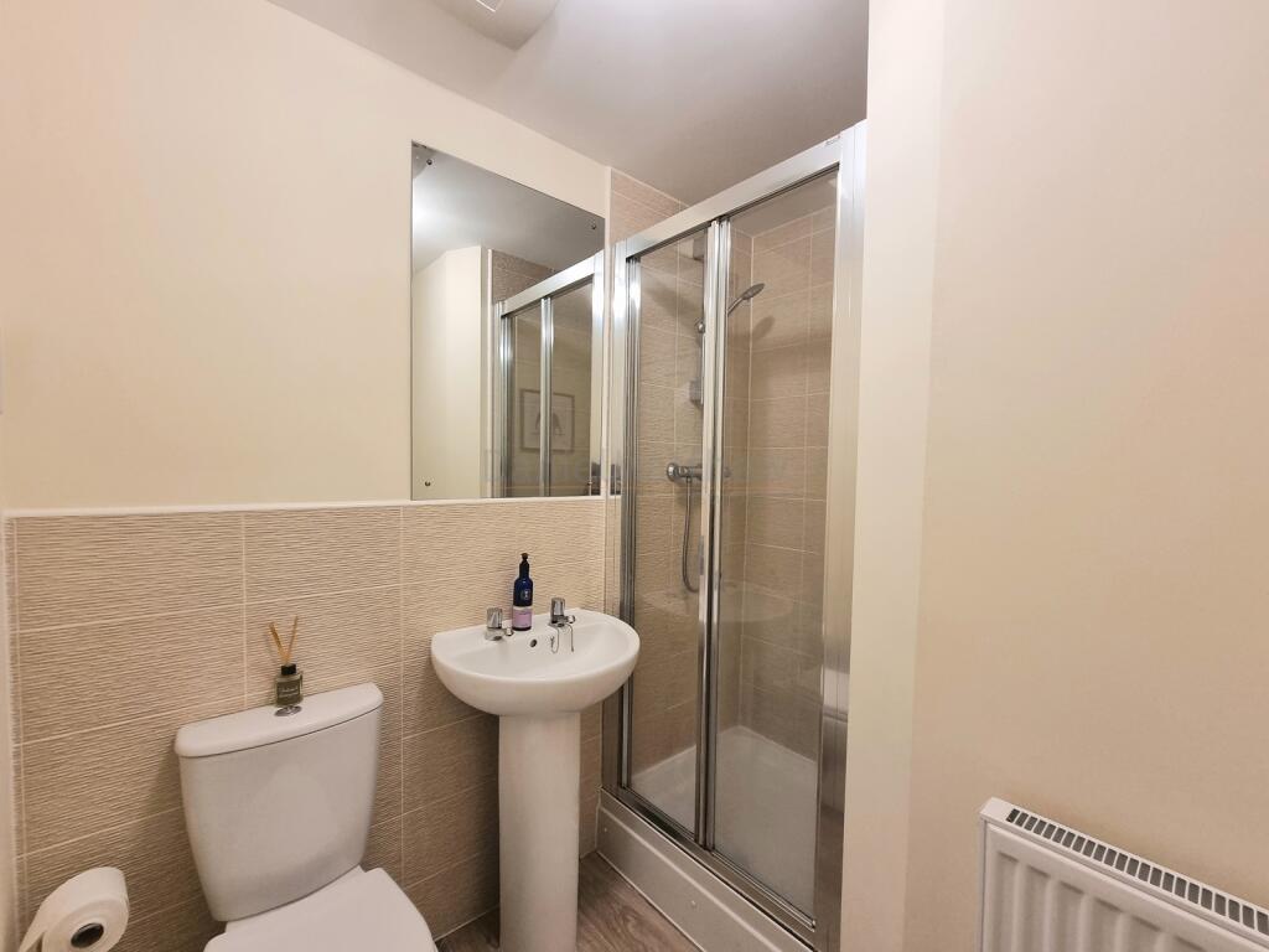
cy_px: 476
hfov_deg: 106.2
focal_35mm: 13
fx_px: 477
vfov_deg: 89.9
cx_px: 634
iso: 125
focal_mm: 2.2
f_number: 2.2
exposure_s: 1/50
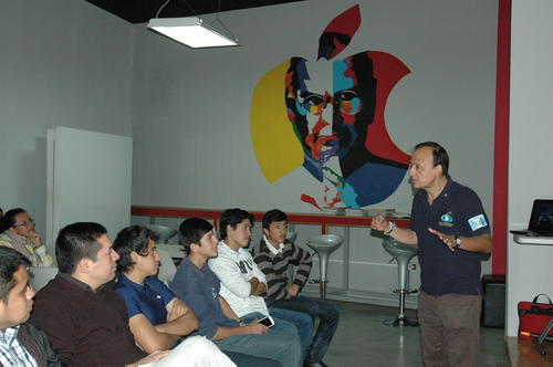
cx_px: 276
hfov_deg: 42.4
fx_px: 713
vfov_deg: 28.9
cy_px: 184
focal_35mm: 46
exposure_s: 1/100
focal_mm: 31
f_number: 4
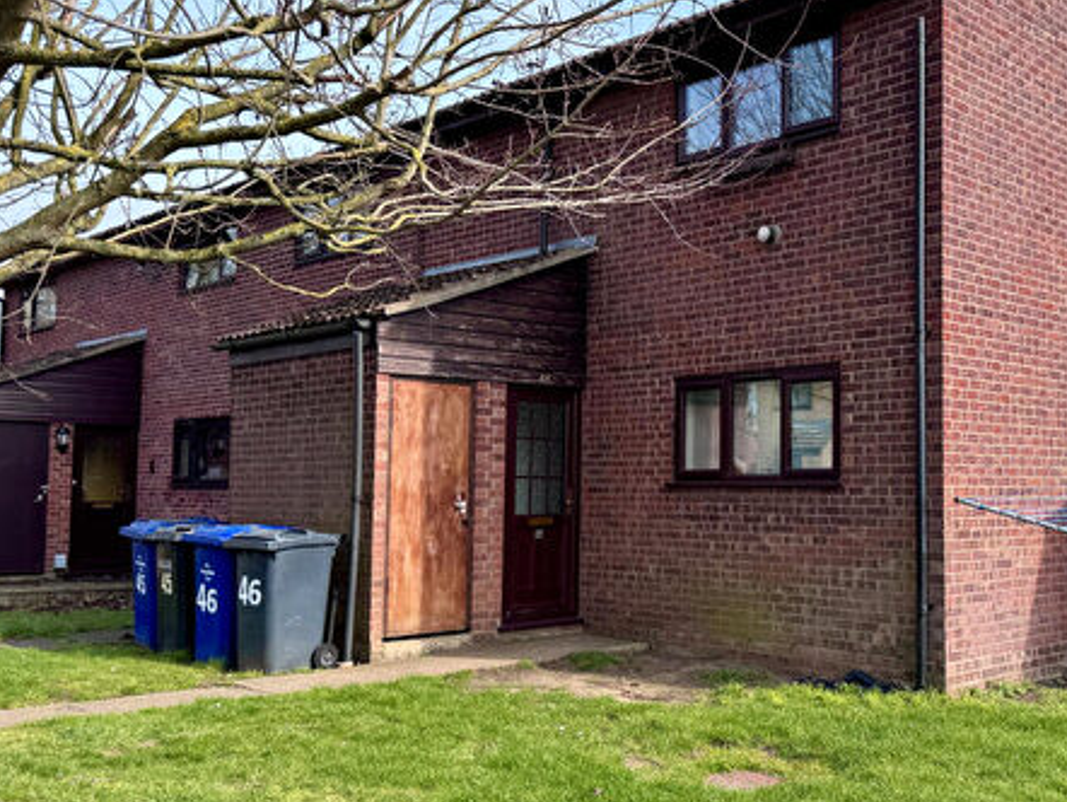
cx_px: 782
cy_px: 414
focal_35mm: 38
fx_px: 1172
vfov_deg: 37.8
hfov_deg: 47.4
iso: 80
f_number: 1.78
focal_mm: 6.76
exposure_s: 1/1980
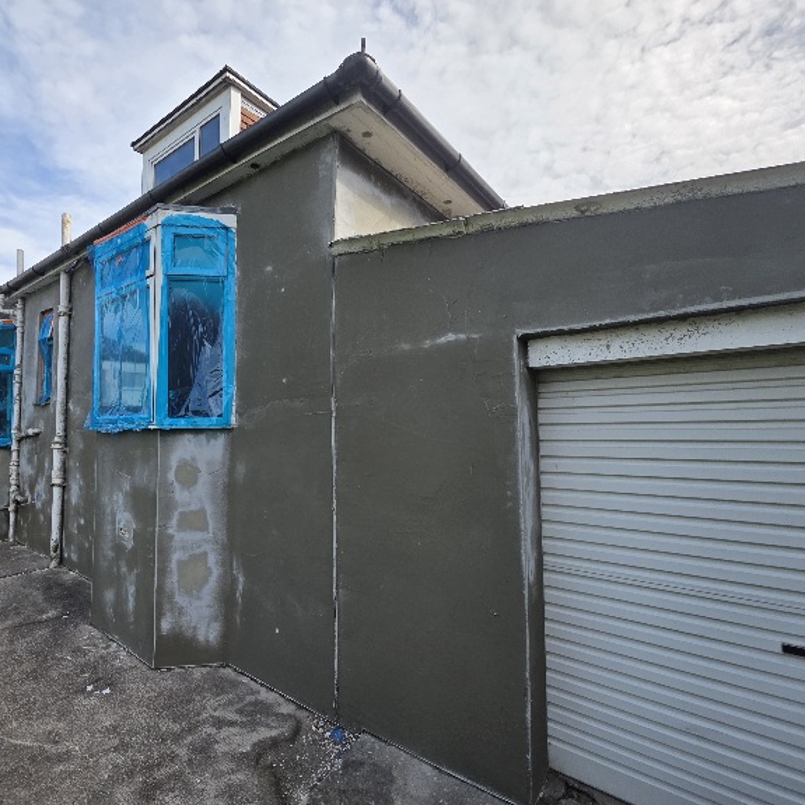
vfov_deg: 87.4
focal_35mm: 16
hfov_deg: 87.1
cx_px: 356
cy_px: 402
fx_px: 421
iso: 40
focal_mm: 2.2
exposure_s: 1/2000
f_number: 1.9
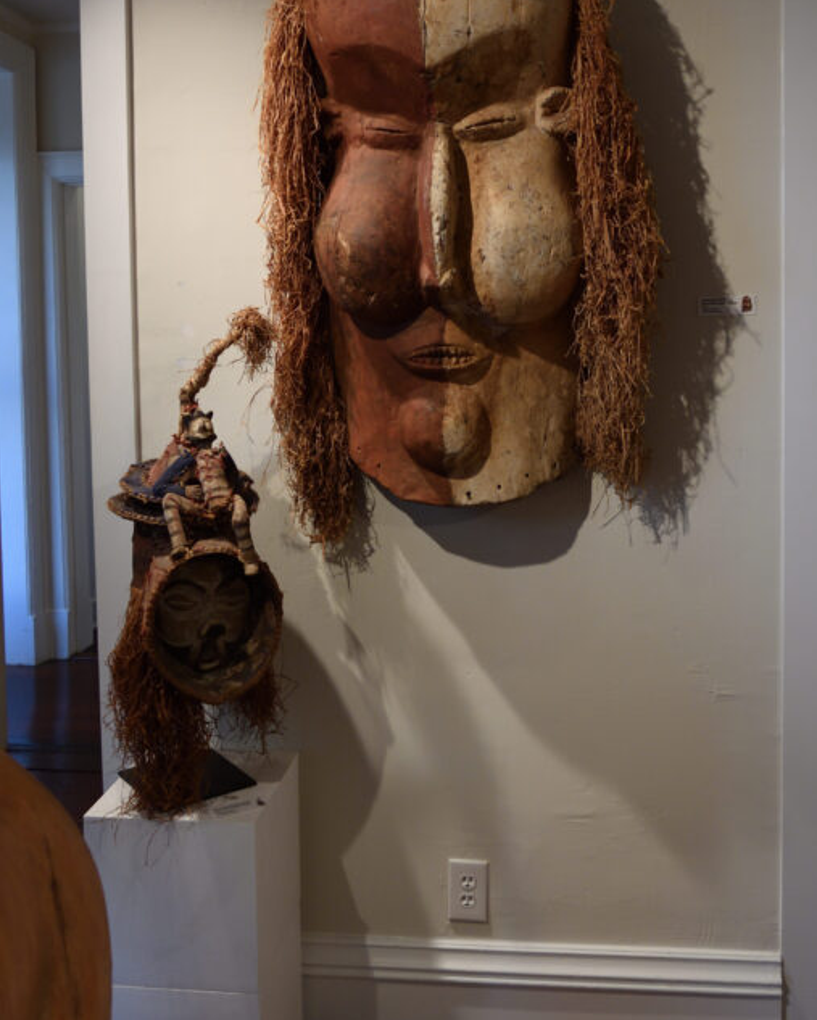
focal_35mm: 37
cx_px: 458
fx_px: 1118
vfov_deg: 48.6
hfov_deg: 40.1
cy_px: 382
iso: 100
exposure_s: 1/50
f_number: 3.2
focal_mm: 5.4
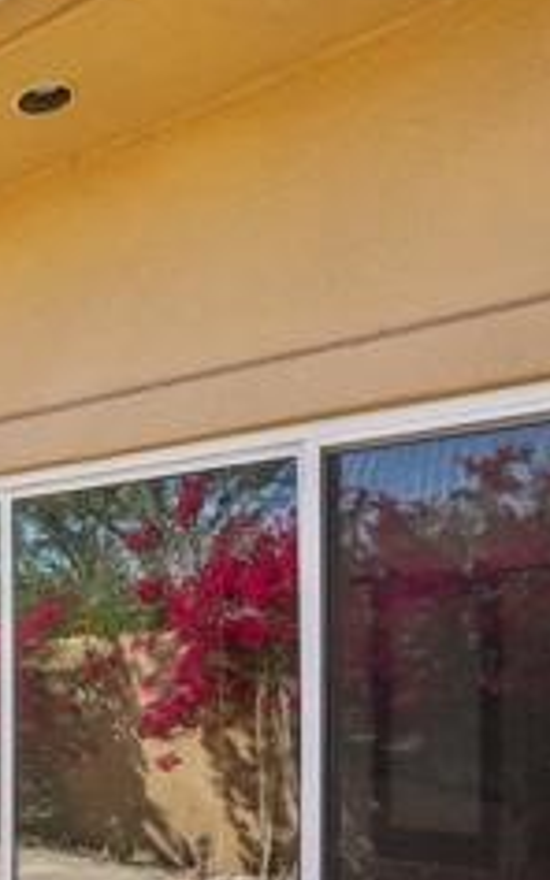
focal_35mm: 44
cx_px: -334
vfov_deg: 43.6
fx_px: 1056
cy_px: 674
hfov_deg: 22.4
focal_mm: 16
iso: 3200
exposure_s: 1/1000
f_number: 16
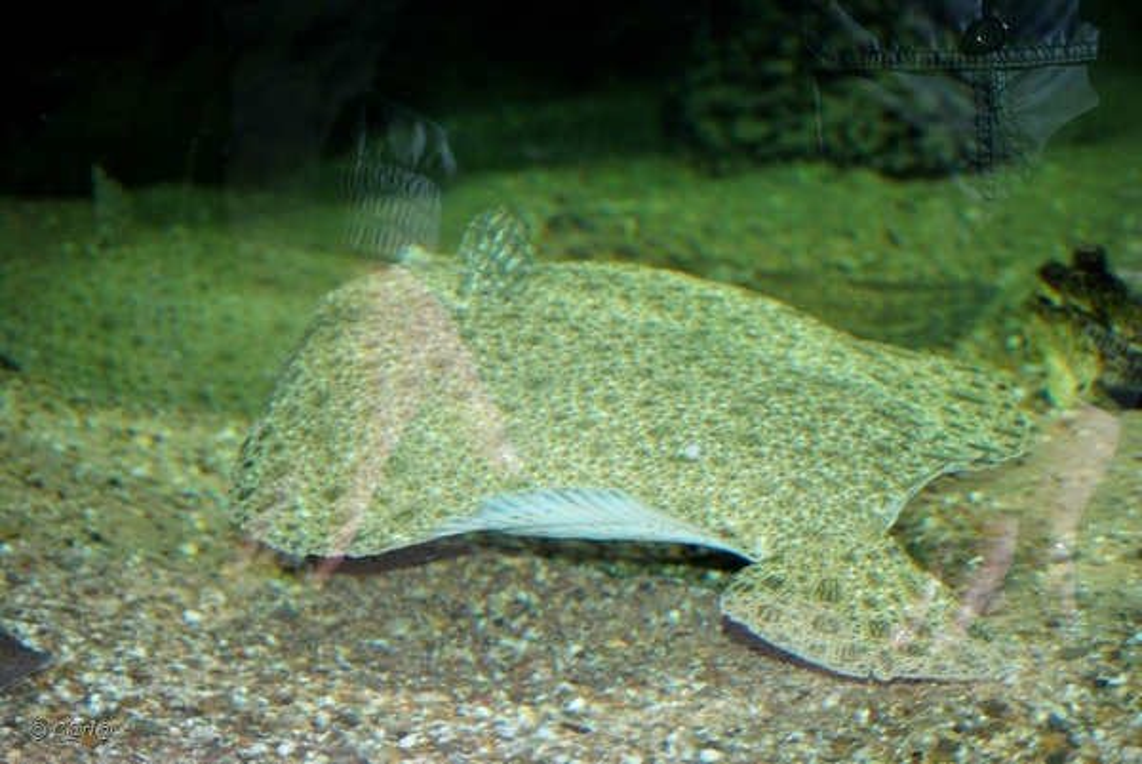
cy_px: 382
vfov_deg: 16.6
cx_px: 571
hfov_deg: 24.6
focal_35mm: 82
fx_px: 2619
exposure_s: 1/60
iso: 200
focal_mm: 55
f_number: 4
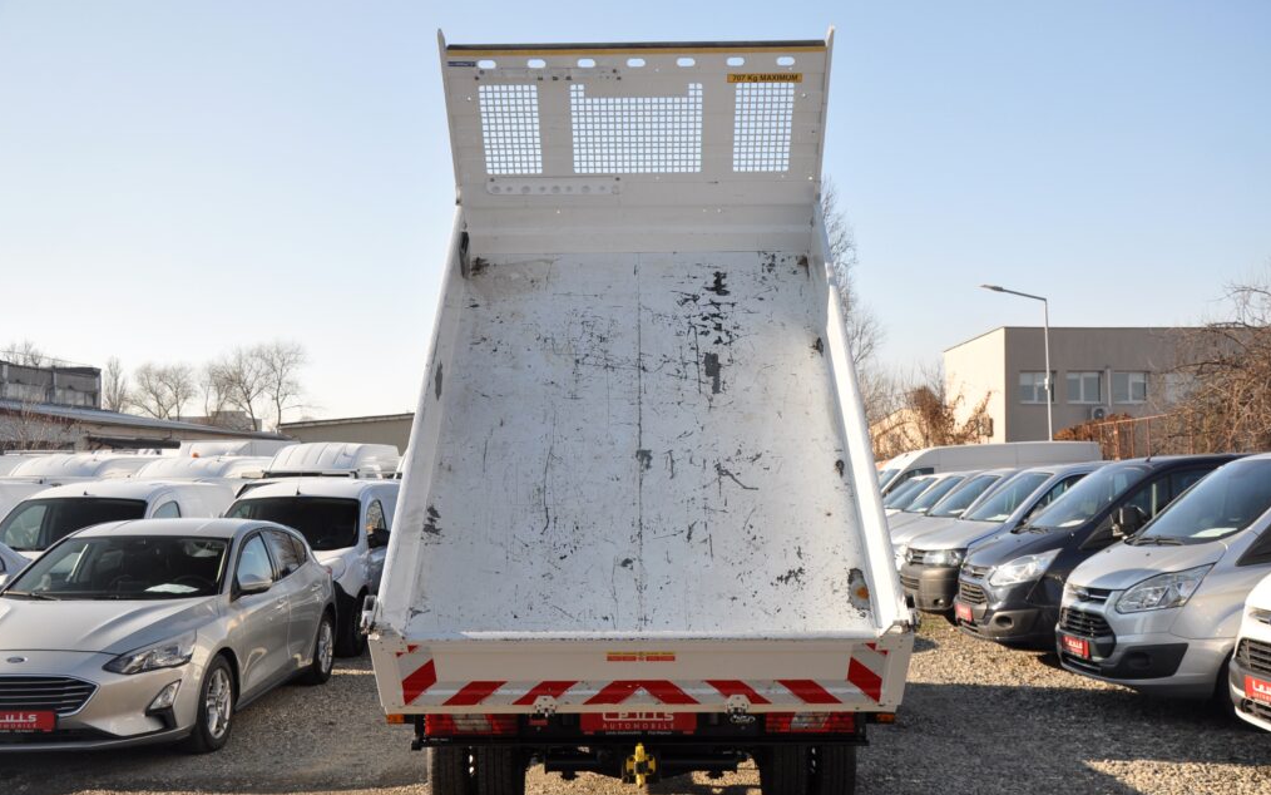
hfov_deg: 52.7
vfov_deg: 34.4
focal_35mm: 37
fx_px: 1282
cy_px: 419
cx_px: 633
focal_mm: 24
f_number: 9
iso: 500
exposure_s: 1/320
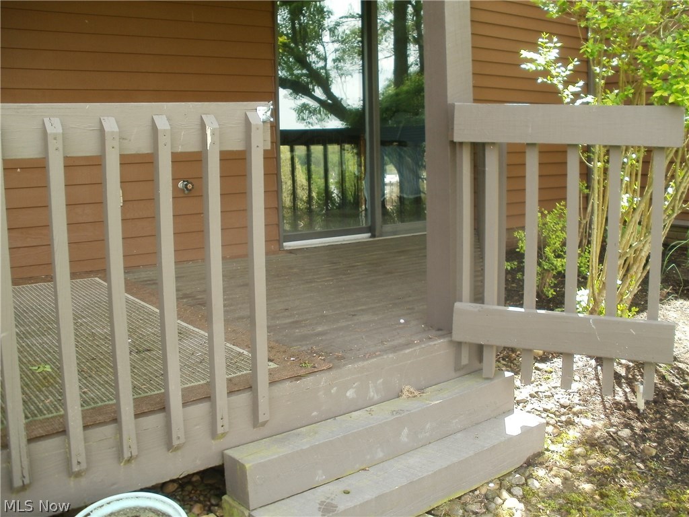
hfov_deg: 51.4
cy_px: 258
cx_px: 344
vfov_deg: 39.7
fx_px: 717
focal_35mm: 36
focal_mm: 6.3
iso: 100
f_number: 3.5
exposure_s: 1/80
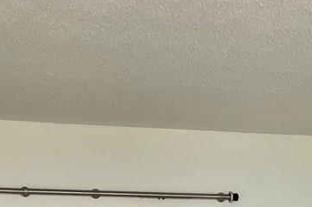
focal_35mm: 121
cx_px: 291
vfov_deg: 10.4
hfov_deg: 16.7
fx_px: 1048
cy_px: 406
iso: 80
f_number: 1.6
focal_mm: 4.2
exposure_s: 1/120
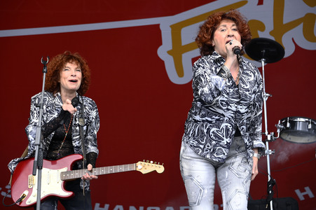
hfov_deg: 18.3
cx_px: 158
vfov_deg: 12.2
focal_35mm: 112
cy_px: 105
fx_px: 982
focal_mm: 112
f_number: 5.3
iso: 500
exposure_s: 1/250
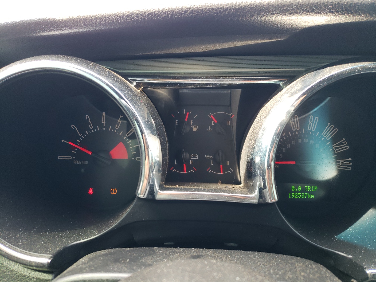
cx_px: 188
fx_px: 282
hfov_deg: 67.3
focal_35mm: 26
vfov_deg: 53.1
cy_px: 141
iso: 95
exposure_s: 1/60.2
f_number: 1.5
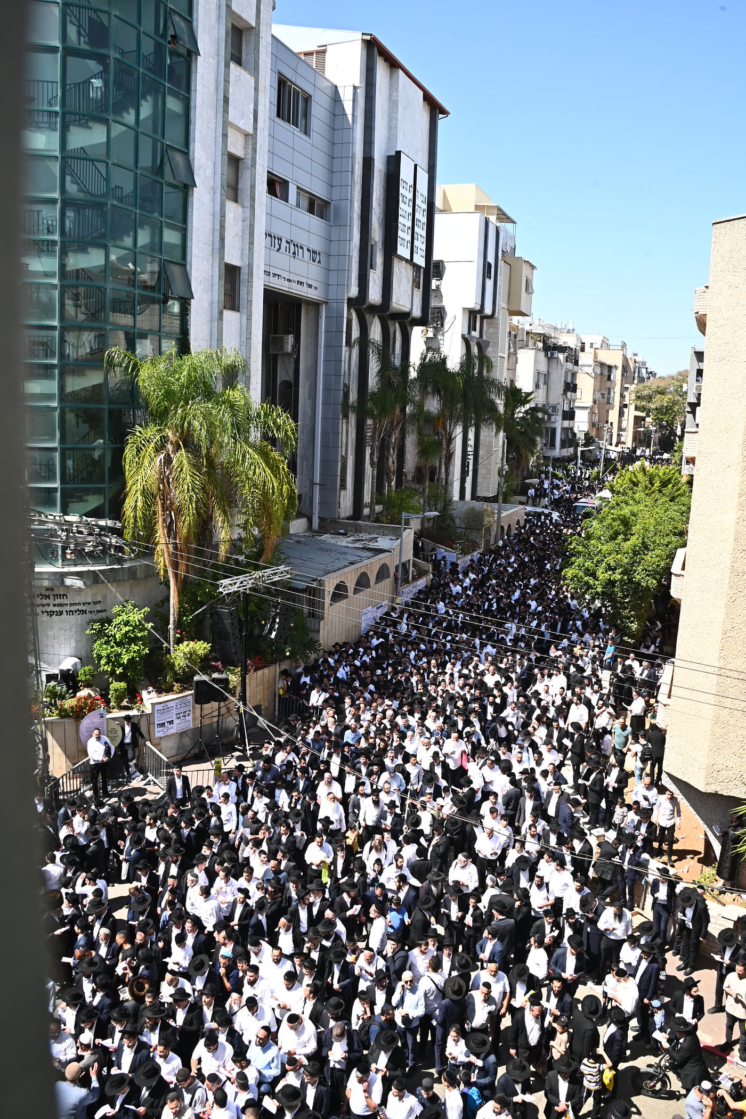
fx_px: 871
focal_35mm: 28
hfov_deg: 46.4
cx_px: 373
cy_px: 560
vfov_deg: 65.5
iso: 320
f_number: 11
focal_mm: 28
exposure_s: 1/200
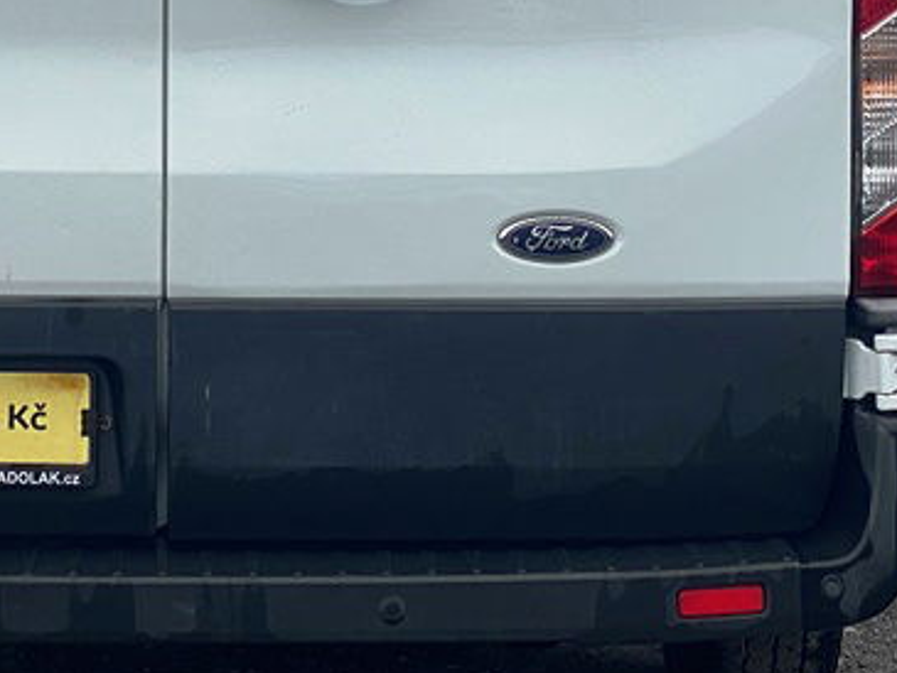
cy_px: -177
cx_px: 172
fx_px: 3785
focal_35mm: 146
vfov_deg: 10.0
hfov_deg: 13.4
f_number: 2
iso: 20
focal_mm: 6
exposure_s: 1/372
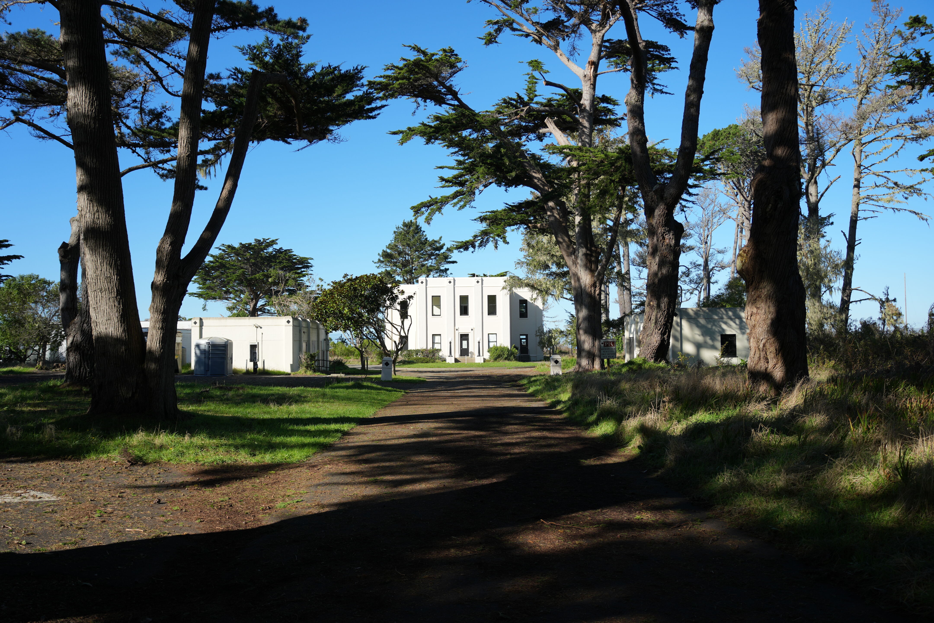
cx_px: 467
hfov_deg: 65.5
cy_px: 312
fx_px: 726
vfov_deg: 46.4
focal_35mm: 28
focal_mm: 28
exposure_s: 1/400
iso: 100
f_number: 5
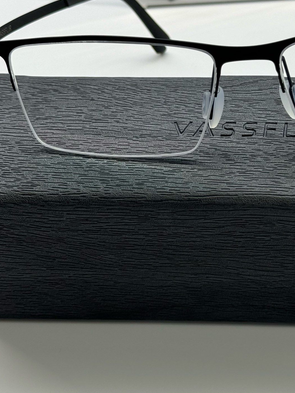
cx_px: 265
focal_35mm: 93
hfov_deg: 15.7
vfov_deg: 21.1
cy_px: 170
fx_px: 1057
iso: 64
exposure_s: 1/381
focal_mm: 6.86
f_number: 1.78
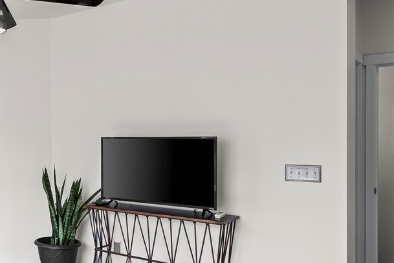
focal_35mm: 39
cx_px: -40
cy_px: 151
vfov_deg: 34.1
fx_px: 427
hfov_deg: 40.1
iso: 640
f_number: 7.1
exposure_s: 1/60
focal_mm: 14
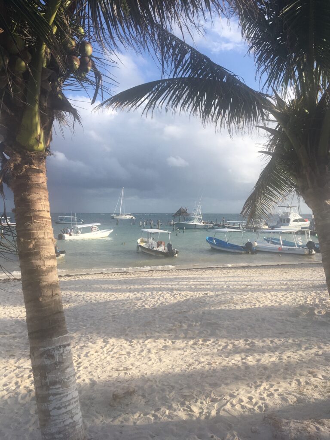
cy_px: 220
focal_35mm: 29
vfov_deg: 61.7
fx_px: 369
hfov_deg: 48.2
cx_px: 165
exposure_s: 1/1326
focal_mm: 4.15
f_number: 2.2
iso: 25
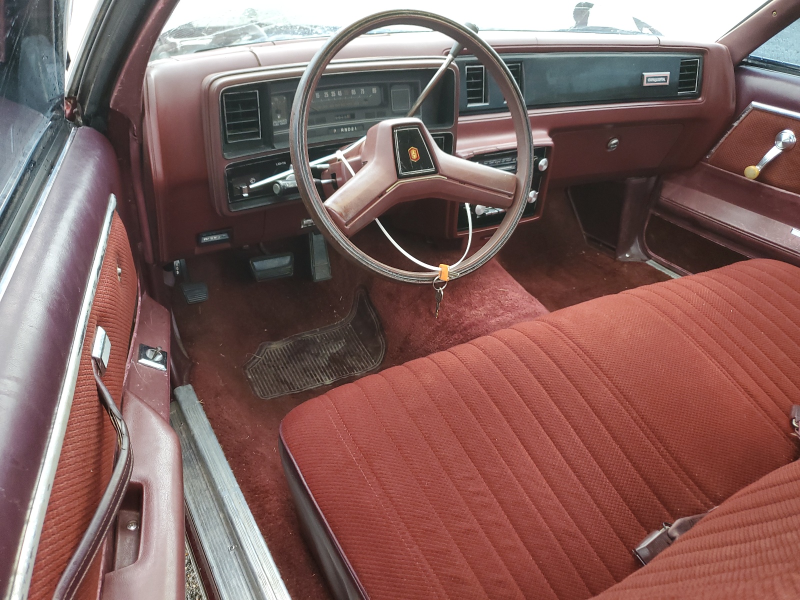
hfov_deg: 67.3
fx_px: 601
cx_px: 400
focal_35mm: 26
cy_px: 300
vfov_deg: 53.1
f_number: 1.5
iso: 83
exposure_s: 1/60.2
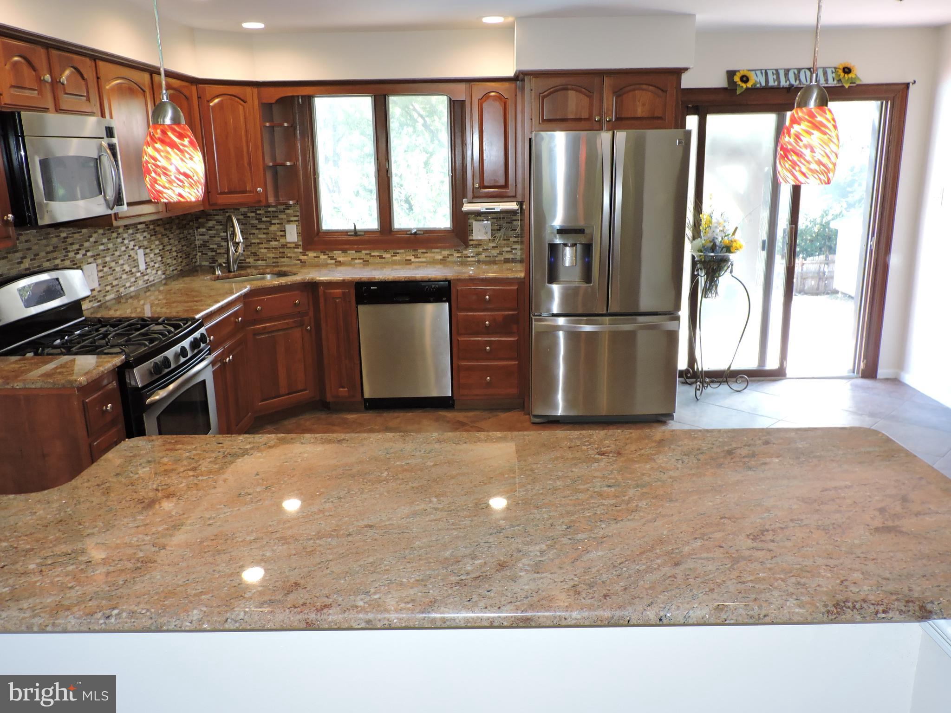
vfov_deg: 49.7
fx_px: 769
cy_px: 356
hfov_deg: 63.4
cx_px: 476
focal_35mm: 28
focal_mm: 5
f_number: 3.1
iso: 280
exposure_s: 1/40
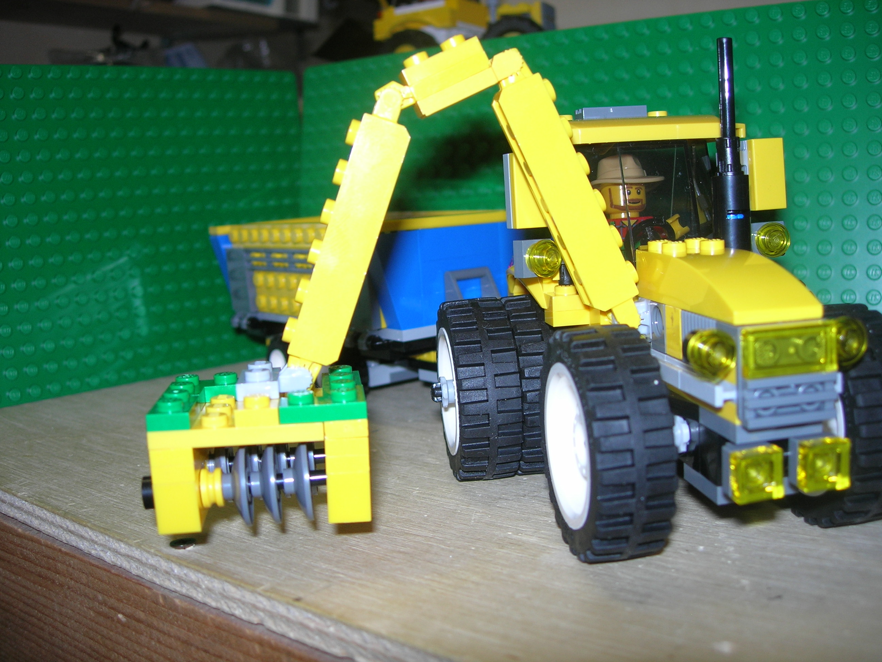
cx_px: 441
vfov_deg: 37.7
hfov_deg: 49.0
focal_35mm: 38
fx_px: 968
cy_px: 331
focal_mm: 7.8
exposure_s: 1/60.1
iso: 64
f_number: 2.8
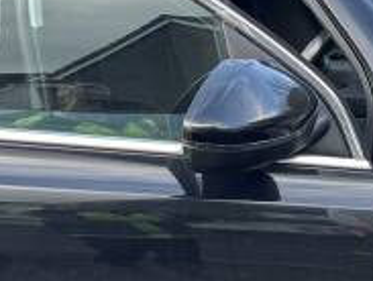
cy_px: 202
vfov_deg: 11.1
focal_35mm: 134
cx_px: 452
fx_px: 1447
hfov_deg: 14.2
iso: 64
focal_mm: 6.76
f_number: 1.78
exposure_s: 1/121
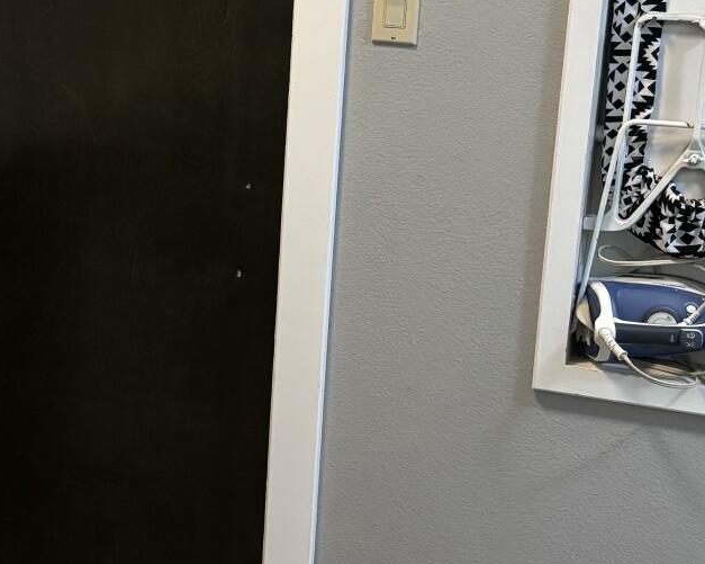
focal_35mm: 81
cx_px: 235
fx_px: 1689
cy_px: 253
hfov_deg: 23.5
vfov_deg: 18.9
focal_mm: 5.96
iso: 500
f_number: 1.6
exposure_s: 1/60
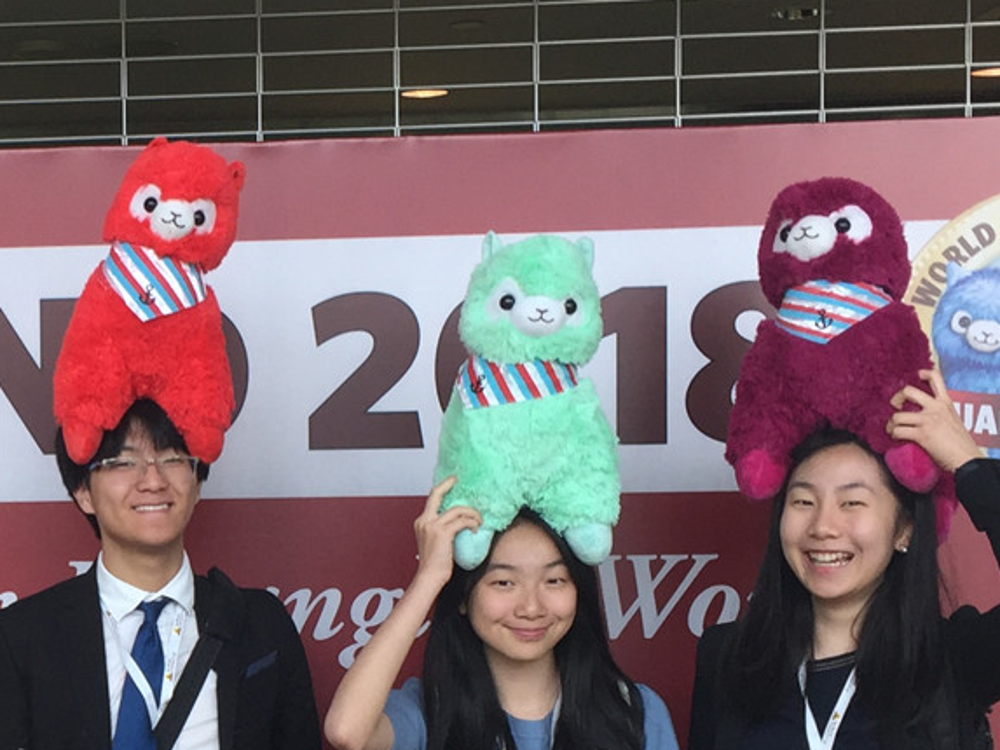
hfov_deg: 23.0
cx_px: -45
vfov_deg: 18.0
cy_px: 651
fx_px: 2340
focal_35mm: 81
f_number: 2.2
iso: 40
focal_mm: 4.15
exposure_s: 1/100
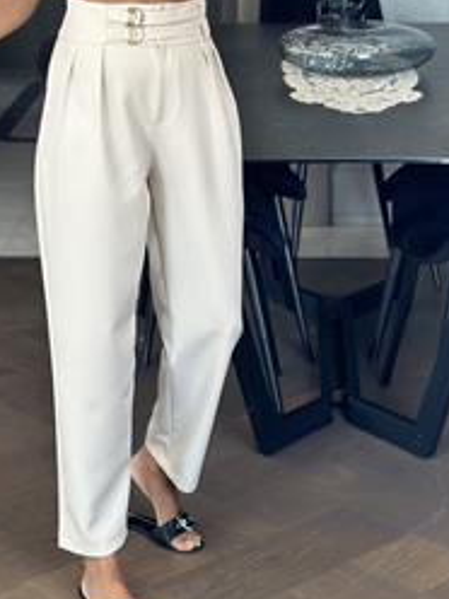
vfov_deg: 19.8
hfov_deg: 15.1
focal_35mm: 98
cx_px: 162
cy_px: 118
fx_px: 1695
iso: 125
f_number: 1.78
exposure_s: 1/121
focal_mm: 6.86
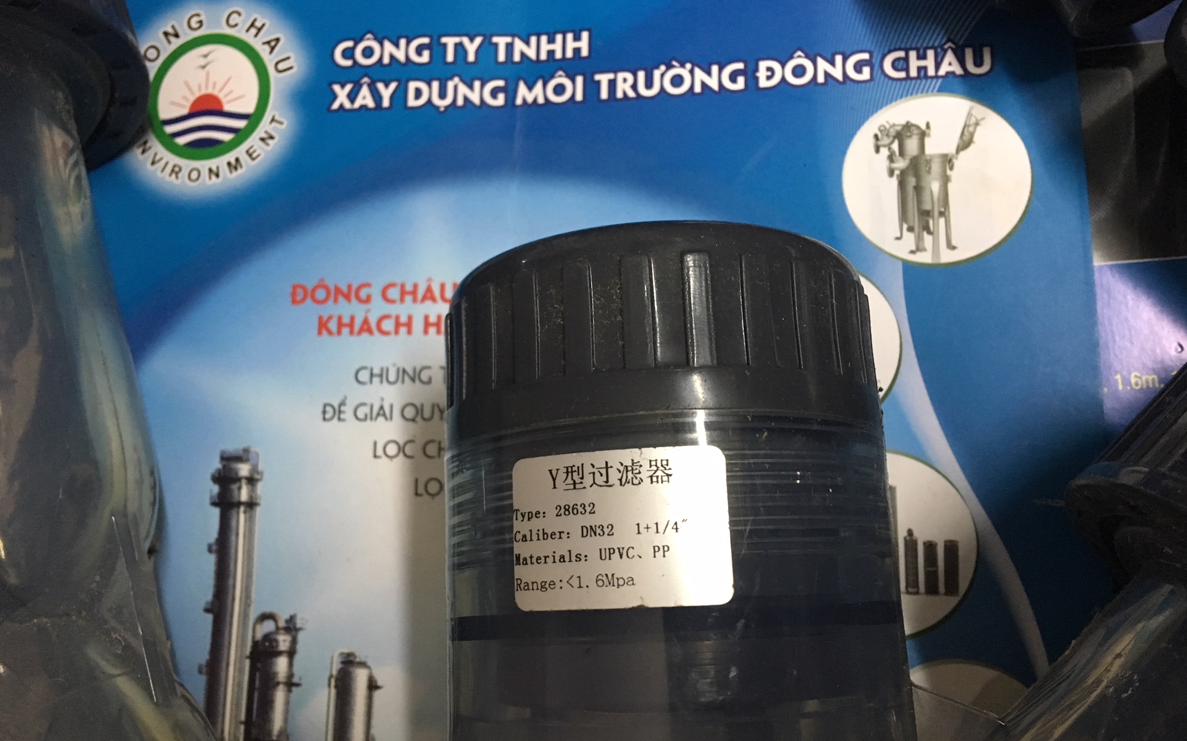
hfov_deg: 61.2
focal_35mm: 31
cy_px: 367
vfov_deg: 40.6
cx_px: 597
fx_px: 1003
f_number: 2.2
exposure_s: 1/20
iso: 200
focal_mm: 4.15
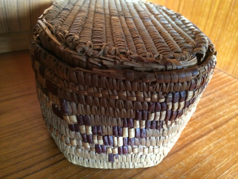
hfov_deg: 60.0
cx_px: 119
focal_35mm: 30
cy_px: 90
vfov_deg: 46.8
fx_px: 206
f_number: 2.2
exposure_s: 1/30
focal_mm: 4.12
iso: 320
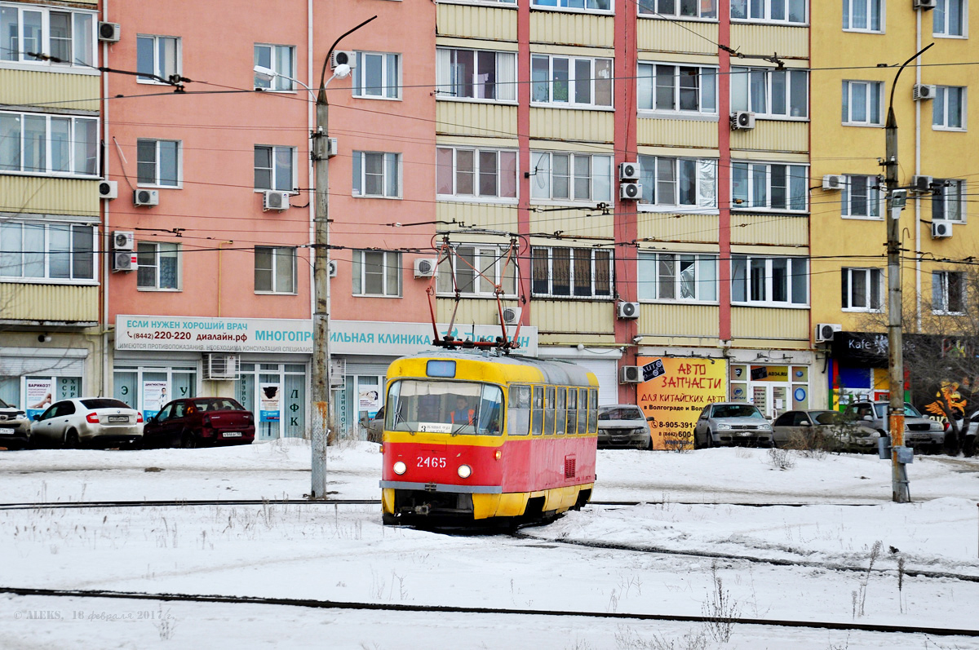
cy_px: 325
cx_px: 490
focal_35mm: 112
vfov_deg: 12.1
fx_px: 3056
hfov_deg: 18.2
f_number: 5.6
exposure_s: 1/250
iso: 220
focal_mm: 75
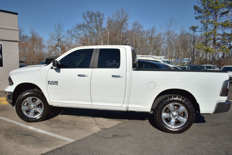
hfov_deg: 67.4
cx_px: 116
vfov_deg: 47.9
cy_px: 78
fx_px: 174
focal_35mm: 27
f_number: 3.5
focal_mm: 18
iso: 110
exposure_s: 1/4000
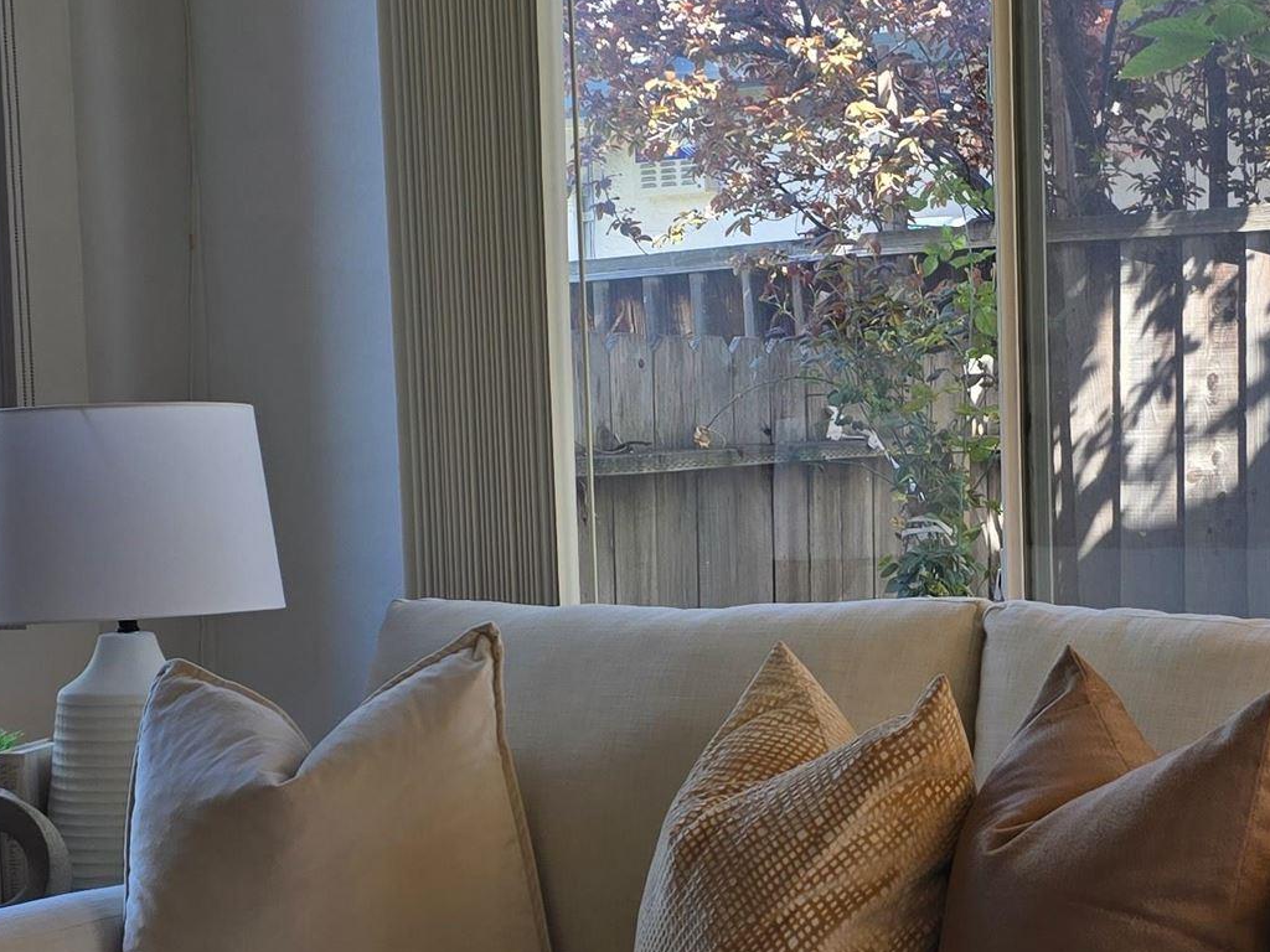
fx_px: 2531
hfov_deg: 27.7
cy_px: 591
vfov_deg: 21.3
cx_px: 997
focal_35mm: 69
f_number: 1.7
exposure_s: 1/120
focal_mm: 6.3
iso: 25
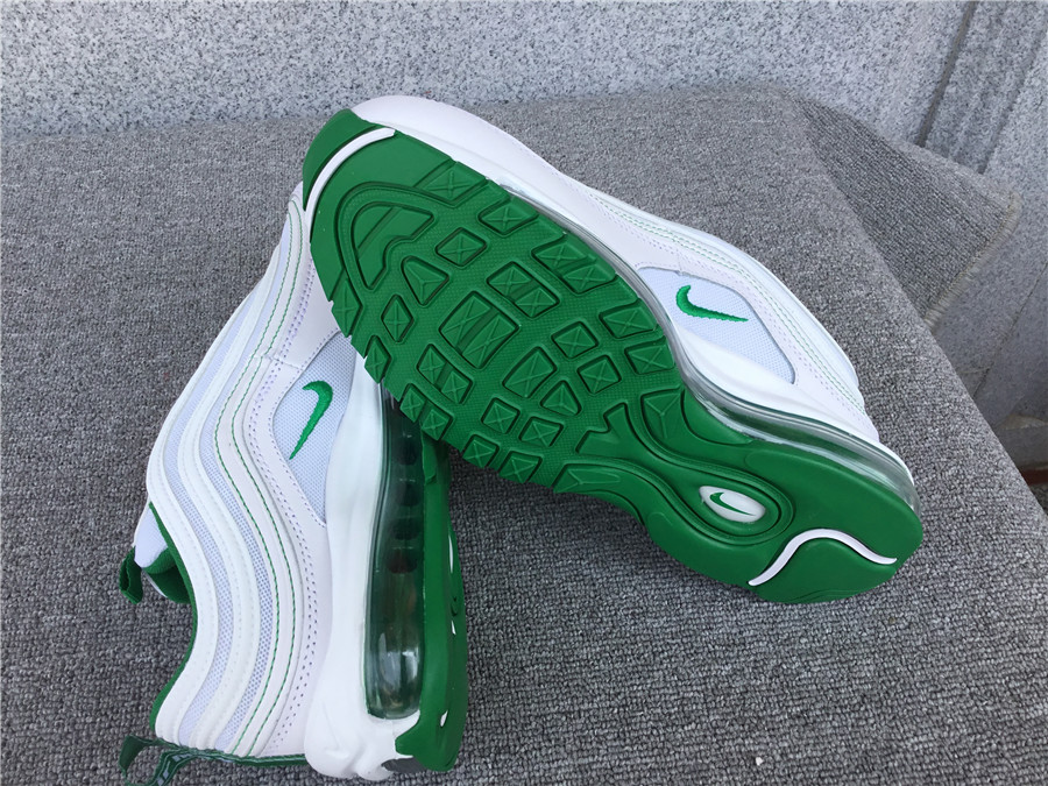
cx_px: 524
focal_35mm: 31
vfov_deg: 45.4
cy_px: 393
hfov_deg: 58.4
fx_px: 939
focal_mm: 3.3
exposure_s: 1/471
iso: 25
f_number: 2.4
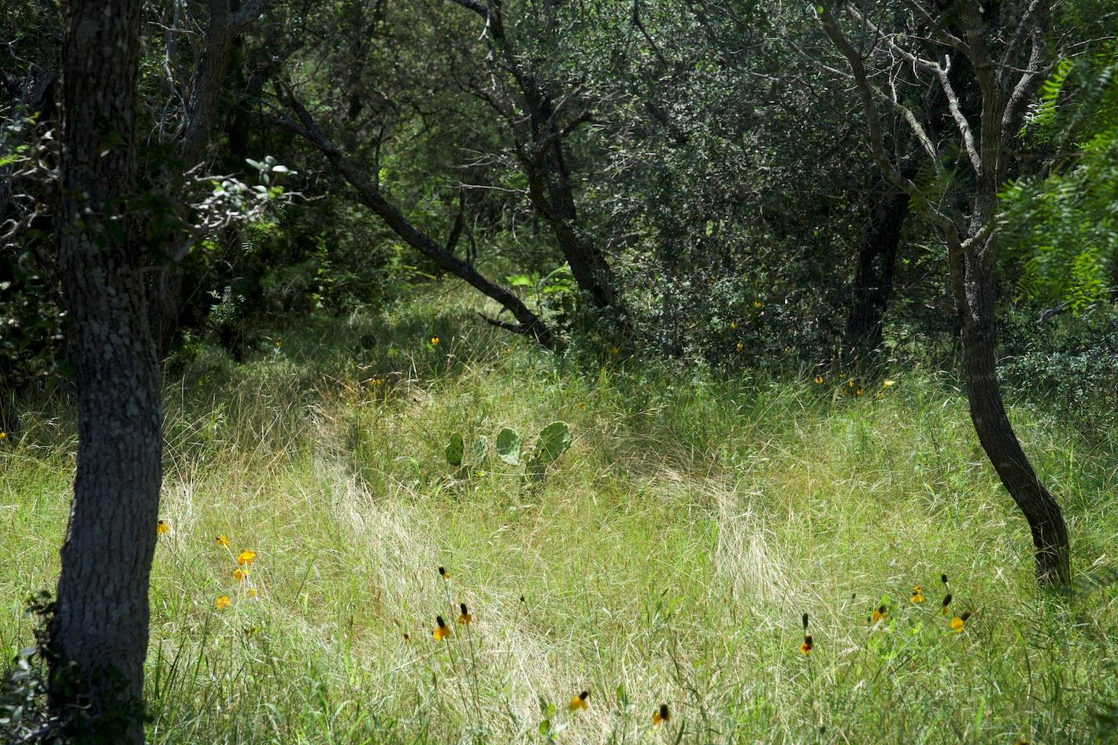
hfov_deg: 28.5
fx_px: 2204
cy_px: 368
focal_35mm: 71
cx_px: 553
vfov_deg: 19.2
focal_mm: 70
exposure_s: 1/160
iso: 100
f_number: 8
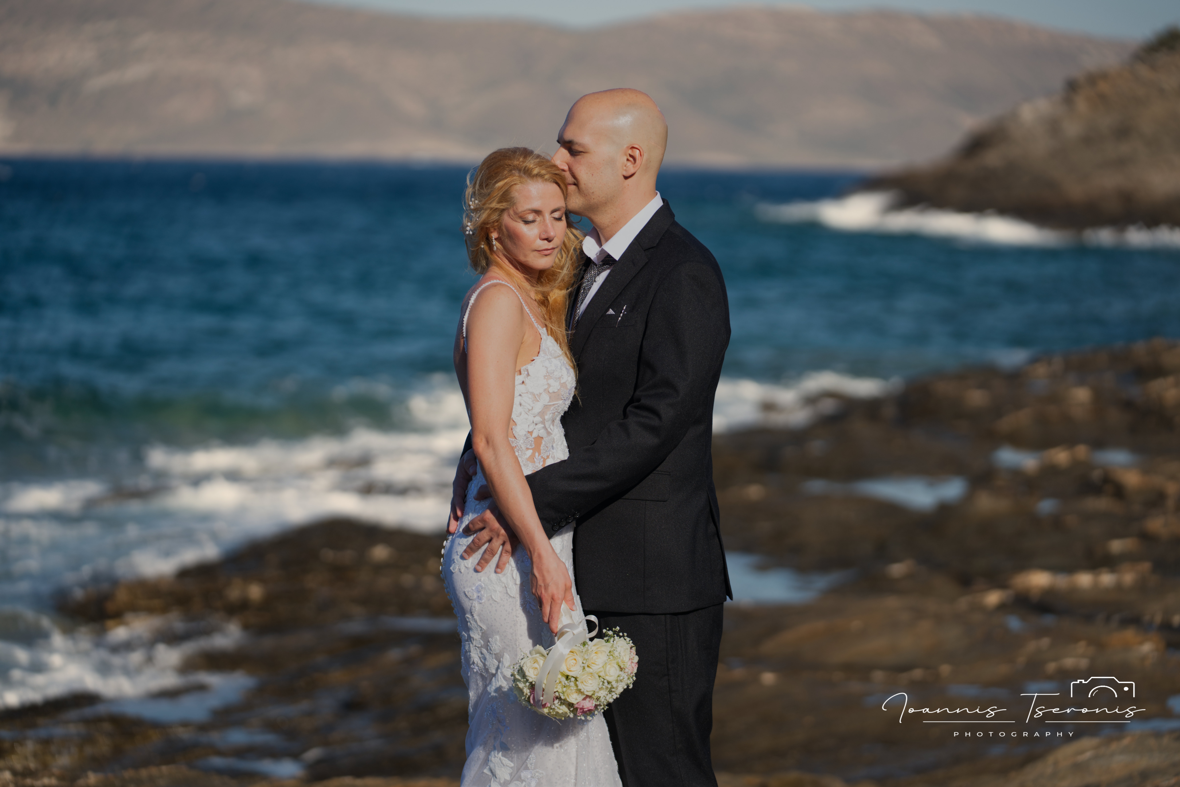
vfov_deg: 11.9
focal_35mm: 115
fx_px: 3770
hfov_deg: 17.8
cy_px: 394
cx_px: 590
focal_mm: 115
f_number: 2.8
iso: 100
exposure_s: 1/2000
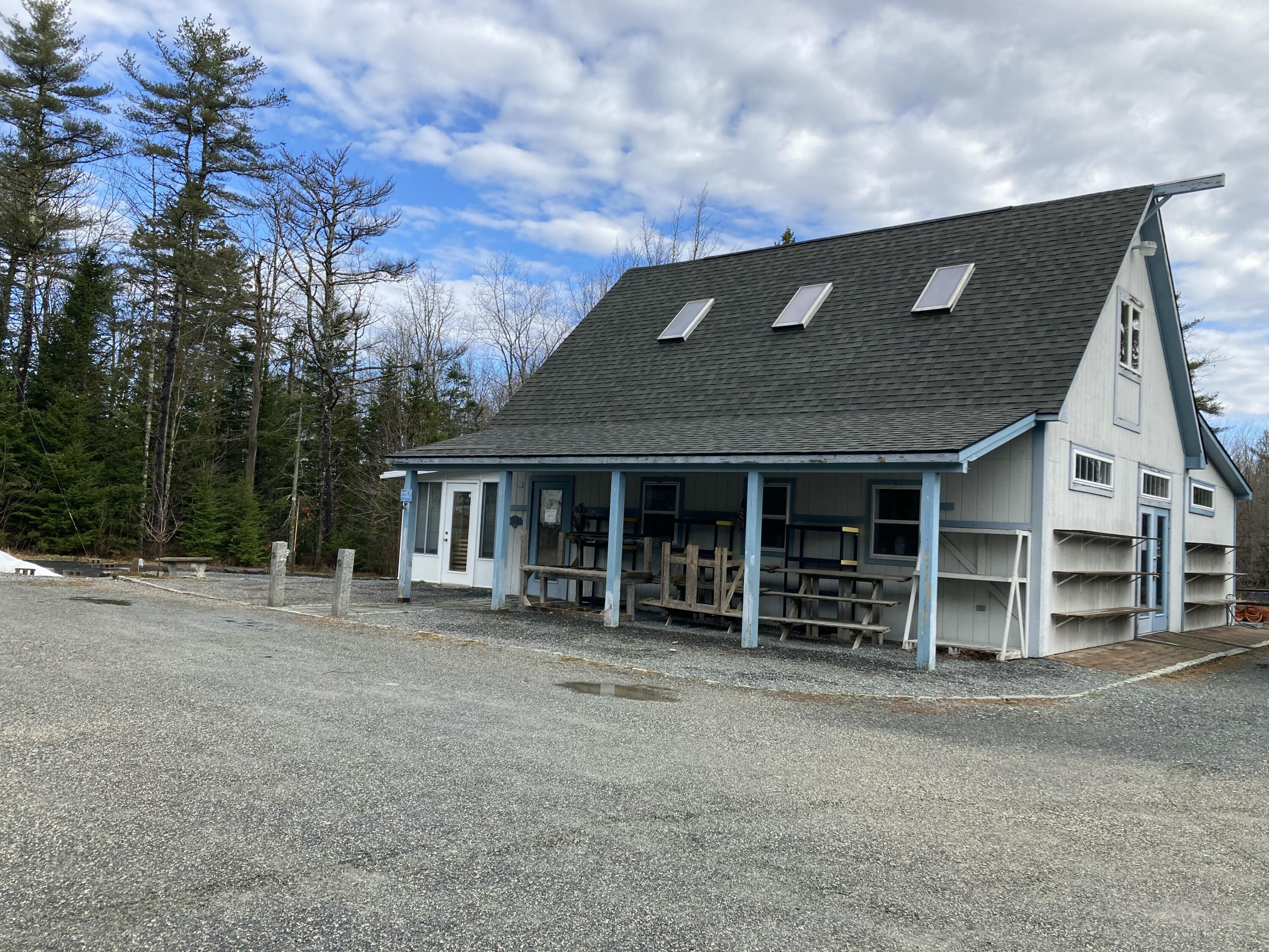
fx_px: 1026
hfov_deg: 63.4
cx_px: 634
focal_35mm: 28
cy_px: 476
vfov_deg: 49.7
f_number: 1.8
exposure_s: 1/796
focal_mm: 3.99
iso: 20
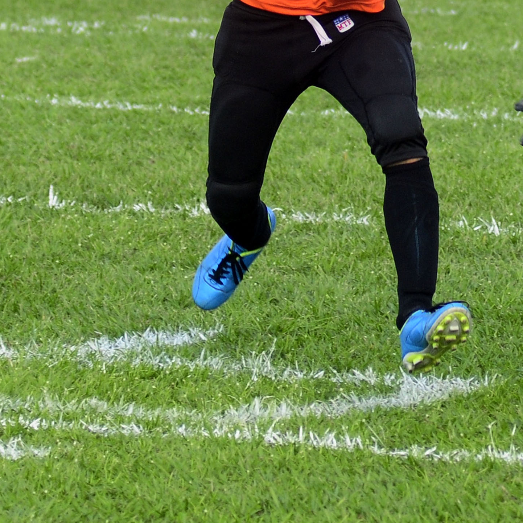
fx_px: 5179
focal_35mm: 303
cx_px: 475
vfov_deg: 5.8
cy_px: 20
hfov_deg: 5.8
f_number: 4.5
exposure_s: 1/500
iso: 200
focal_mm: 80
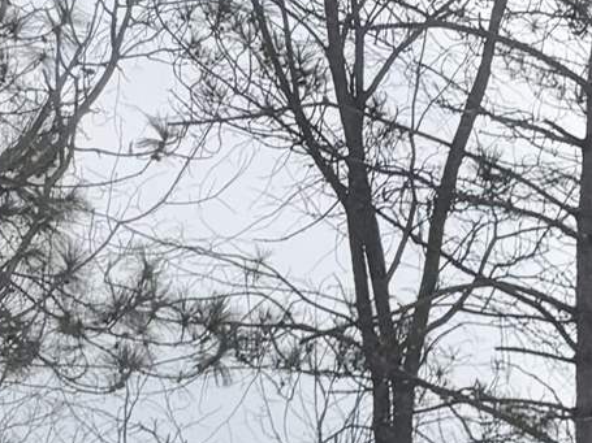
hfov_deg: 10.0
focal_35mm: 162
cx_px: 1604
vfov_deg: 7.8
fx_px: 2770
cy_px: 1394
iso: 80
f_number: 1.78
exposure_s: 1/7937
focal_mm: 6.76
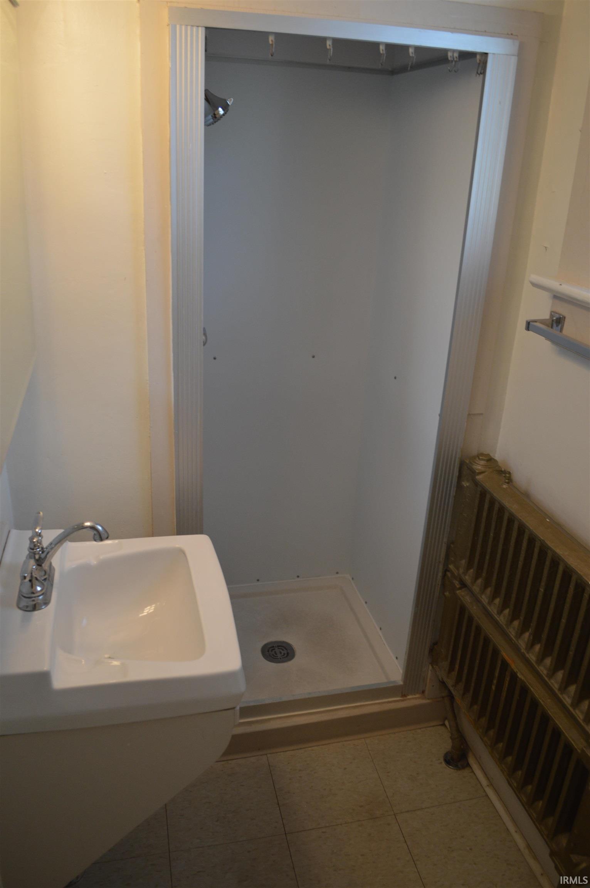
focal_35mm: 27
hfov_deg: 47.8
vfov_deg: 67.4
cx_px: 295
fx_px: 665
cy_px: 444
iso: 500
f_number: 3.5
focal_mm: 18
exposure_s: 1/60
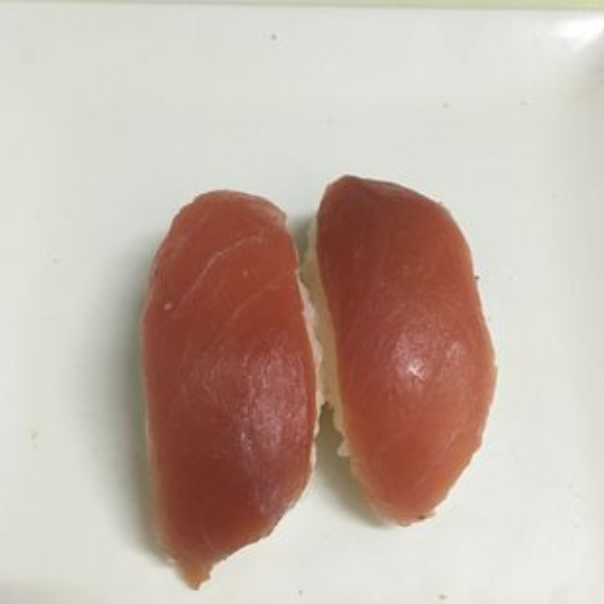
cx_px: 304
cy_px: 368
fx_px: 691
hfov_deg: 47.2
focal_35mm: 35
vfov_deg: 46.9
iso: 125
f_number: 2.2
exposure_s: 1/17
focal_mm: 4.15
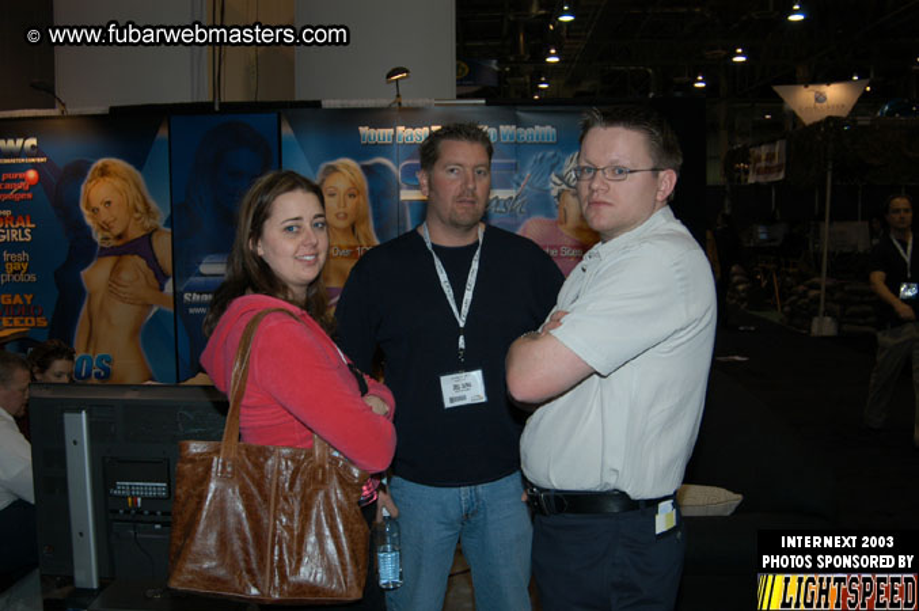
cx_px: 460
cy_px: 306
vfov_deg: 36.8
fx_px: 918
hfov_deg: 53.2
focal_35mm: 36
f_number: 5
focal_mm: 24
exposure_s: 1/60
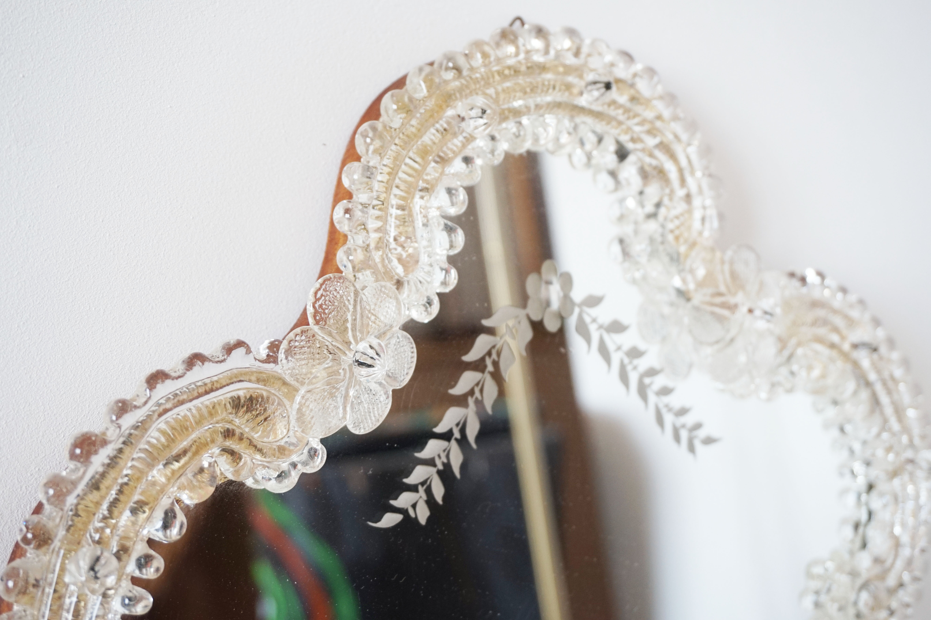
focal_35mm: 48
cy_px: 310
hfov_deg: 41.1
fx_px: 1241
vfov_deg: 28.0
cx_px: 466
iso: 400
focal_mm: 32
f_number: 5
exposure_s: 1/60
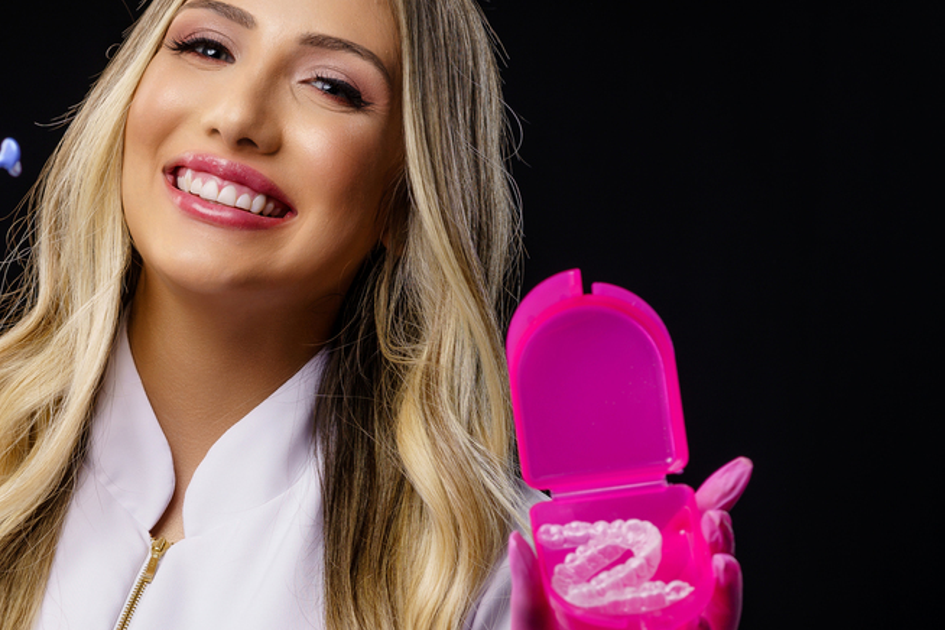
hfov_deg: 13.1
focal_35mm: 156
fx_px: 4095
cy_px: 419
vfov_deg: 8.8
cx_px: 156
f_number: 6.3
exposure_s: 1/80
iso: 100
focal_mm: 85
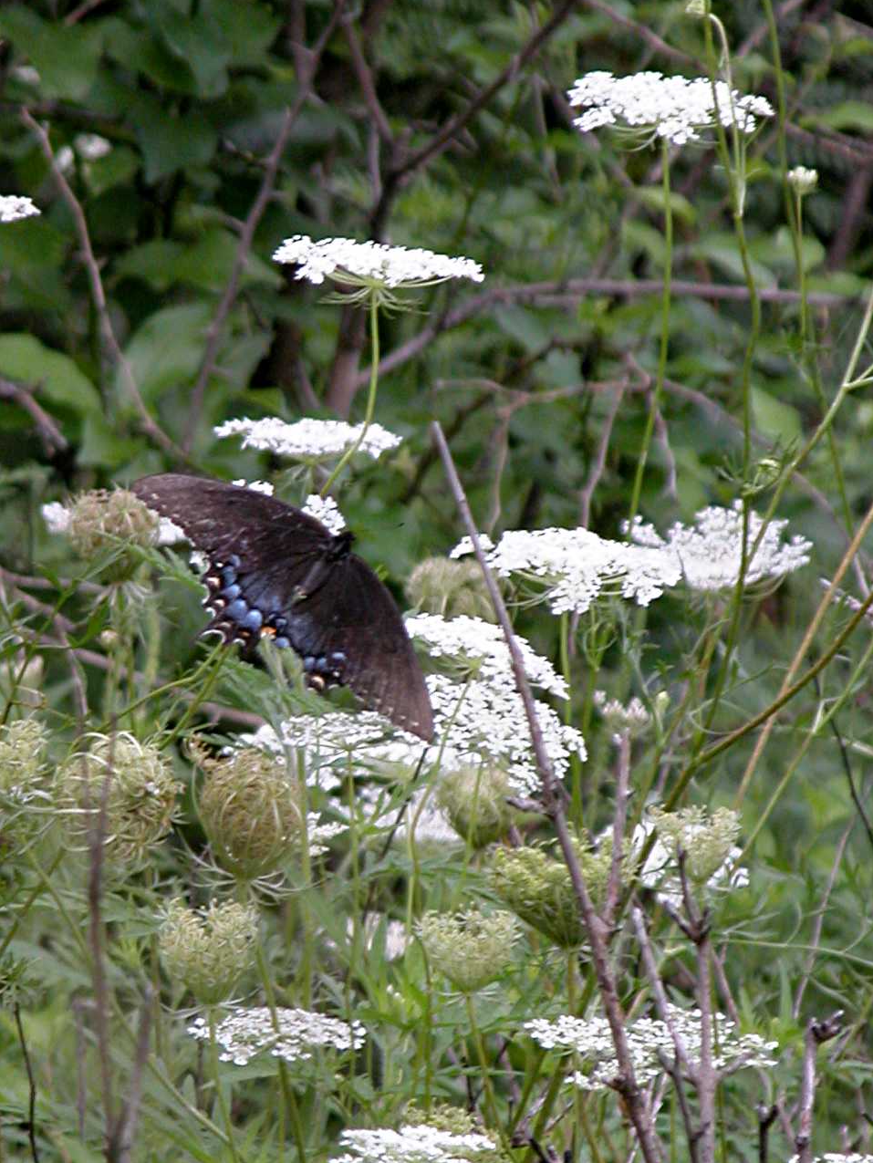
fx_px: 9444
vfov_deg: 7.0
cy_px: 581
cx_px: 437
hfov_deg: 5.3
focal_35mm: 281
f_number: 4.2
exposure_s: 1/259
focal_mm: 71.2
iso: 100
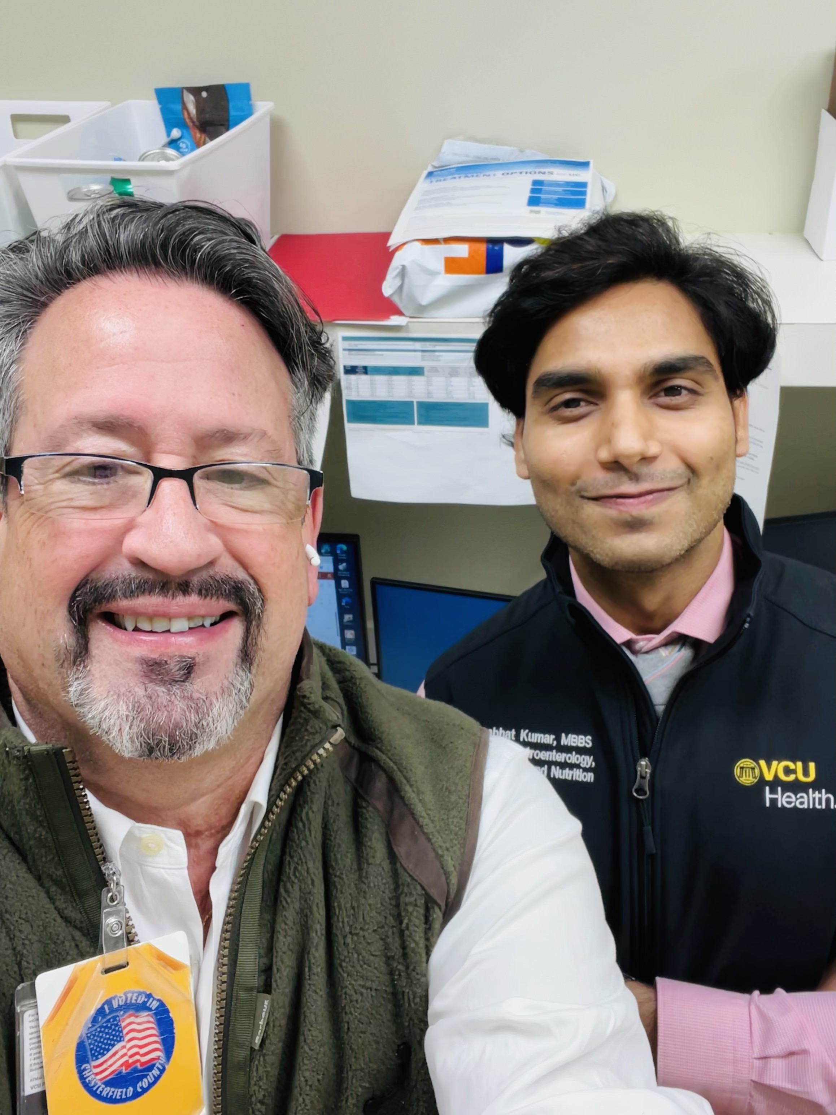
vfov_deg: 60.0
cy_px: 558
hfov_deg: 46.8
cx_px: 418
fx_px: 966
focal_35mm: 30
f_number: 2.2
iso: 100
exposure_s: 1/60
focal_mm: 2.71
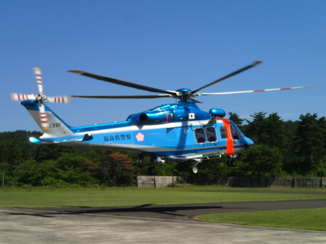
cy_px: 122
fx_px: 659
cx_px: 163
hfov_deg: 27.8
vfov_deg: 21.0
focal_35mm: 70
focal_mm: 12.6
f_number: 5.6
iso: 100
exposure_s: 1/800
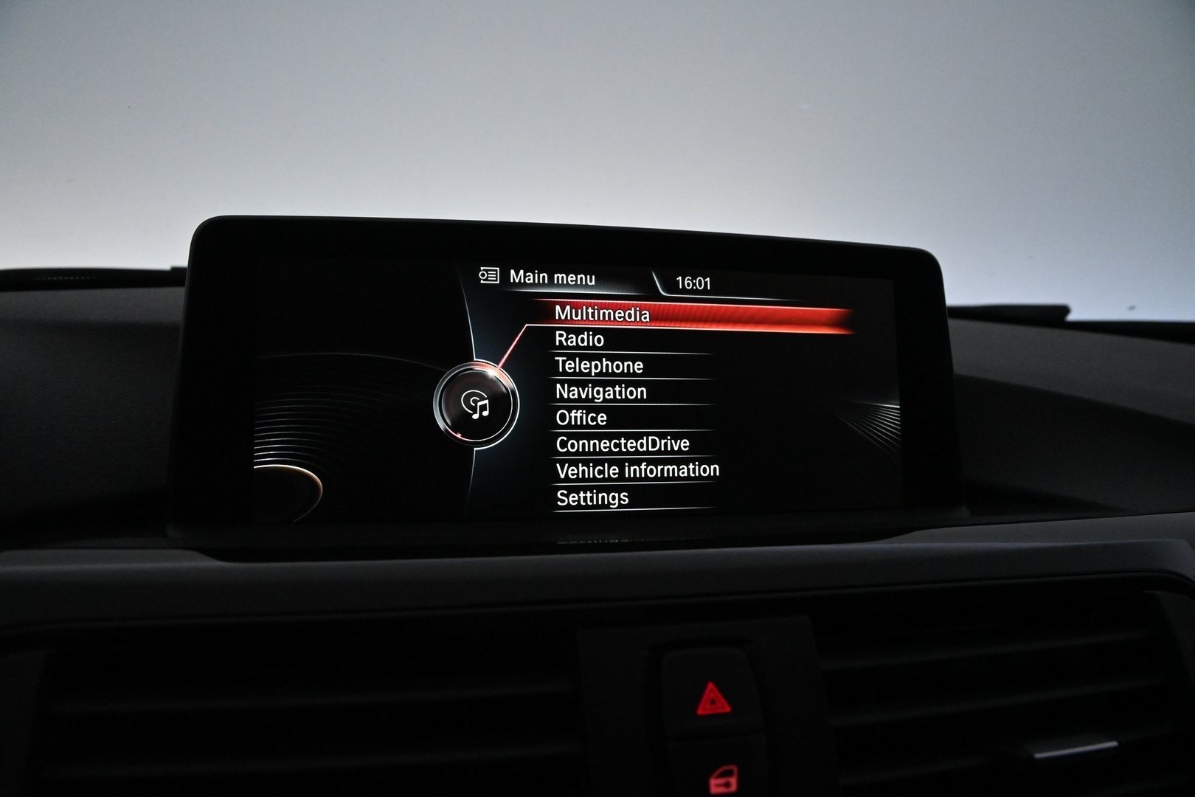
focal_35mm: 75
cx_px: 598
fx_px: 2489
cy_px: 398
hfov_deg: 27.0
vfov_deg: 18.2
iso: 5000
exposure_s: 1/200
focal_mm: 50
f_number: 11
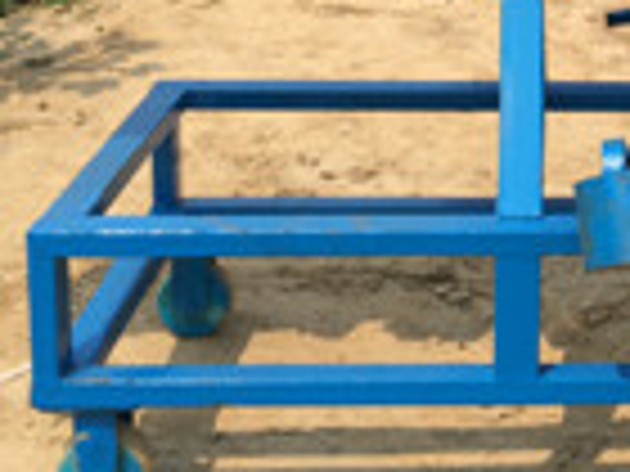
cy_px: -135
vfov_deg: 16.3
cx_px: 608
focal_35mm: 86
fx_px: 1565
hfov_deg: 22.0
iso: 32
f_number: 2.2
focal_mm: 4.12
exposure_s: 1/1953
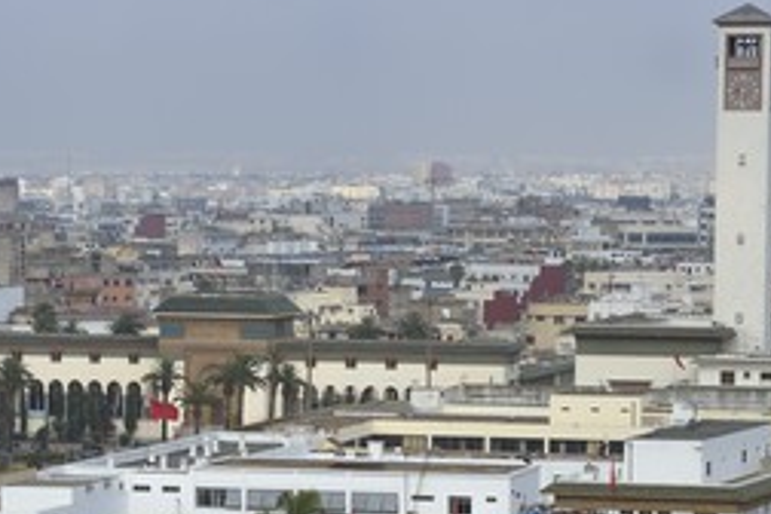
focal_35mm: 187
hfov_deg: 11.0
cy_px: 379
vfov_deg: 7.3
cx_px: 349
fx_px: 4005
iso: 200
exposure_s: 1/200
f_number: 11
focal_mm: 112
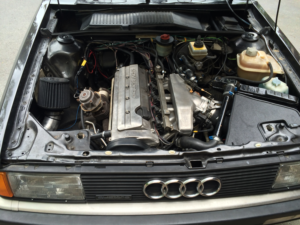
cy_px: 112
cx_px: 150
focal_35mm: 30
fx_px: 260
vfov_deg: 46.8
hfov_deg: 60.0
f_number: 2.2
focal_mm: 4.12
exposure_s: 1/120
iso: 50
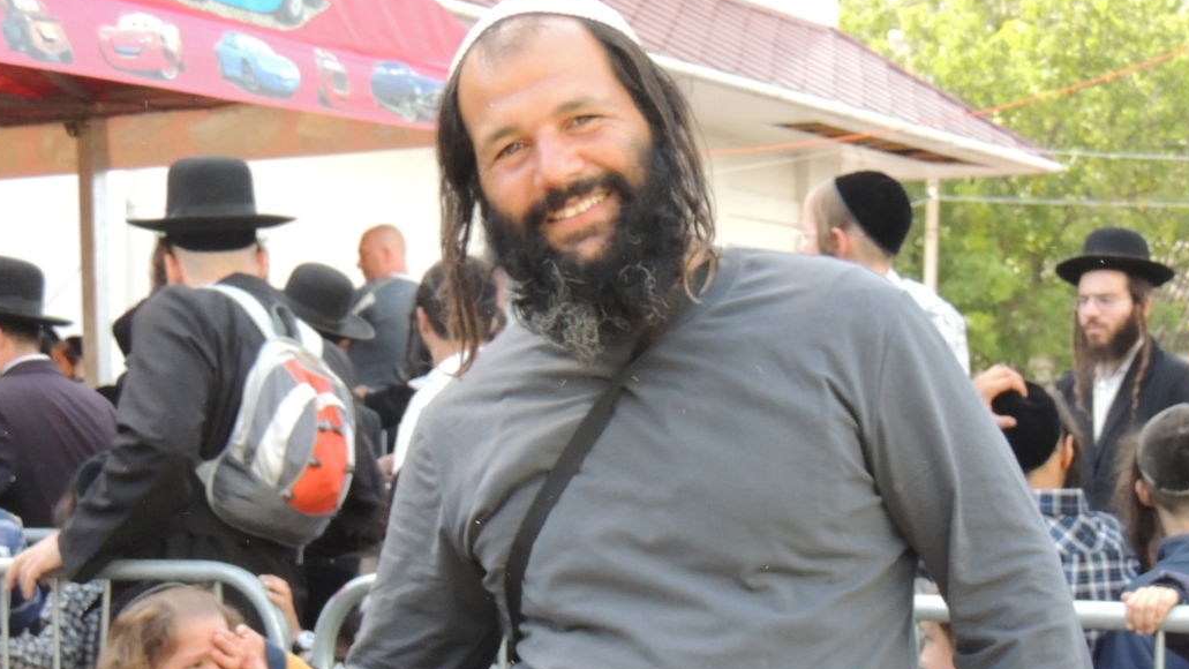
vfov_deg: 16.1
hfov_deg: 28.6
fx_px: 2333
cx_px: 682
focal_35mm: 74
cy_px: 588
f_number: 3.6
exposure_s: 1/250
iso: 360
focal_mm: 8.9
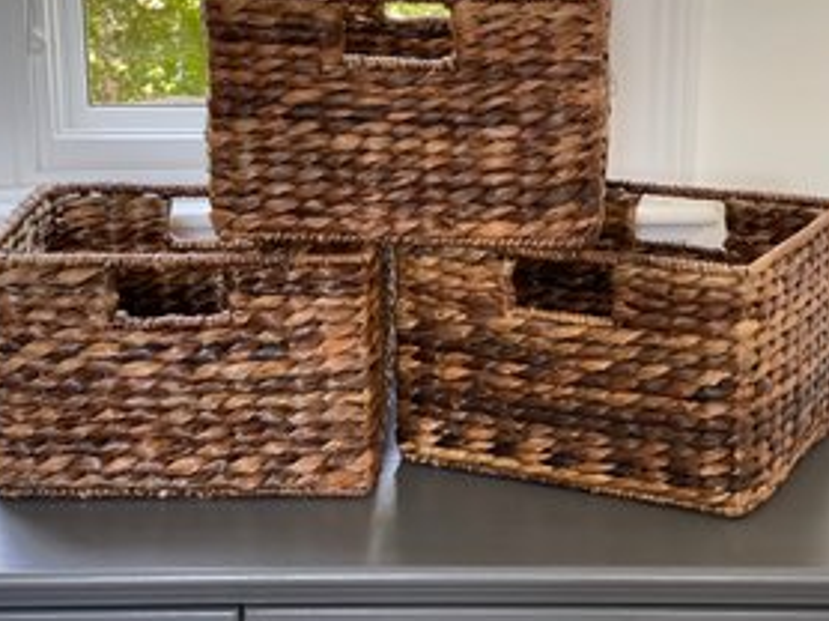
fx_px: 1890
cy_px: 297
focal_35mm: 79
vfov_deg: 18.6
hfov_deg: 24.7
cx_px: 425
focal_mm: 7.5
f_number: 2.2
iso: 200
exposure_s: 1/89
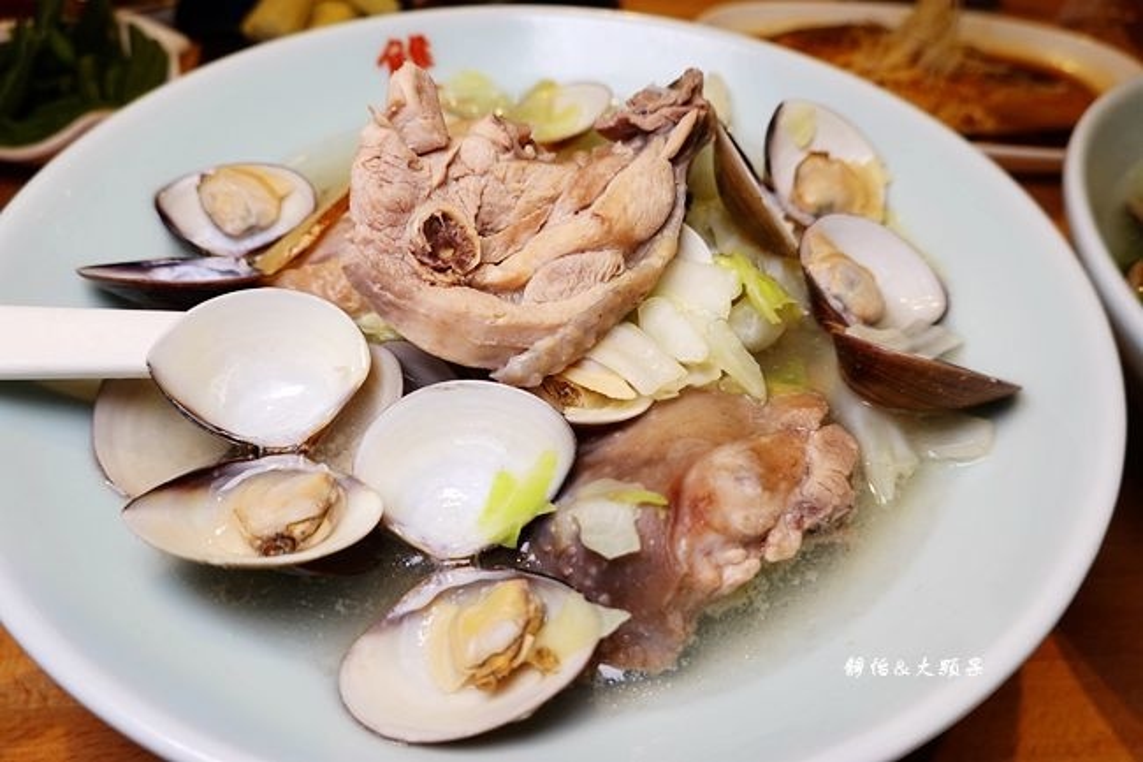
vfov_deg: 53.1
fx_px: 762
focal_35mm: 24
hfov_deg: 73.8
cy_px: 381
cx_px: 572
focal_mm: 9
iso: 125
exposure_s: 1/160
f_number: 2.8
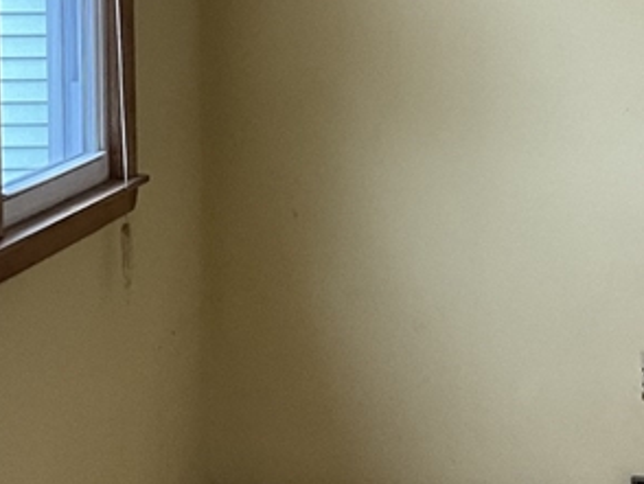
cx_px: 548
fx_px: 1881
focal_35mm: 101
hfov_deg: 19.2
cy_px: 15
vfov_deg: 14.5
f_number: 1.8
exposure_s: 1/60
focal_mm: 3
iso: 100
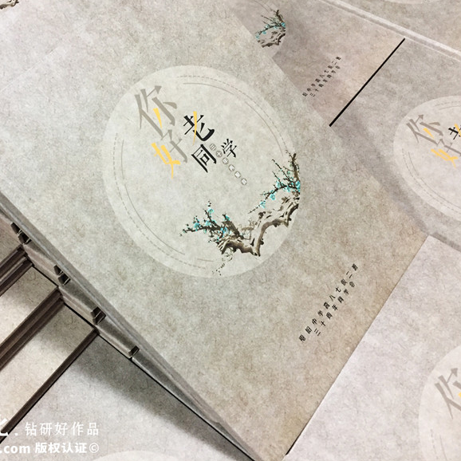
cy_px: 228
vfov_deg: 47.2
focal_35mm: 35
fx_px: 527
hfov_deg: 46.6
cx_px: 162
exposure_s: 1/20
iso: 250
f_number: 2.2
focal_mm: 4.15
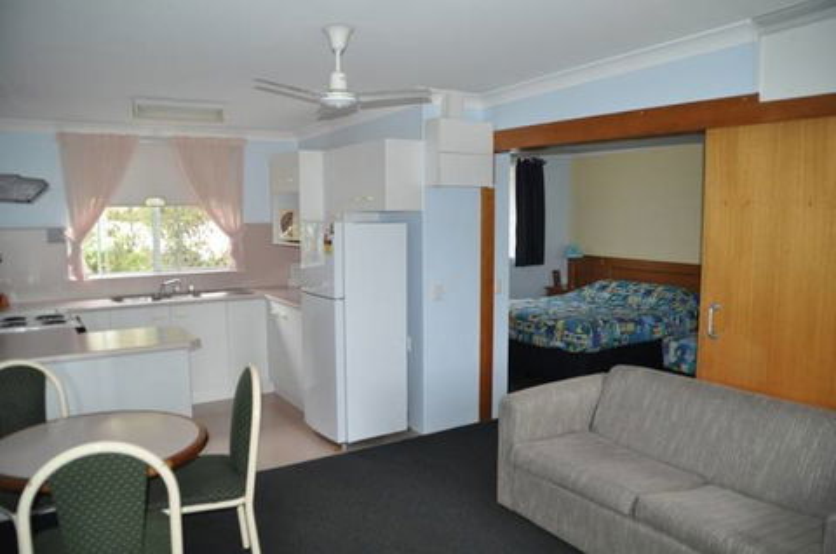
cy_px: 277
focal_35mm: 27
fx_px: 626
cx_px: 418
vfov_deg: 47.7
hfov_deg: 67.5
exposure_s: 1/60
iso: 800
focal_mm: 18
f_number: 3.5
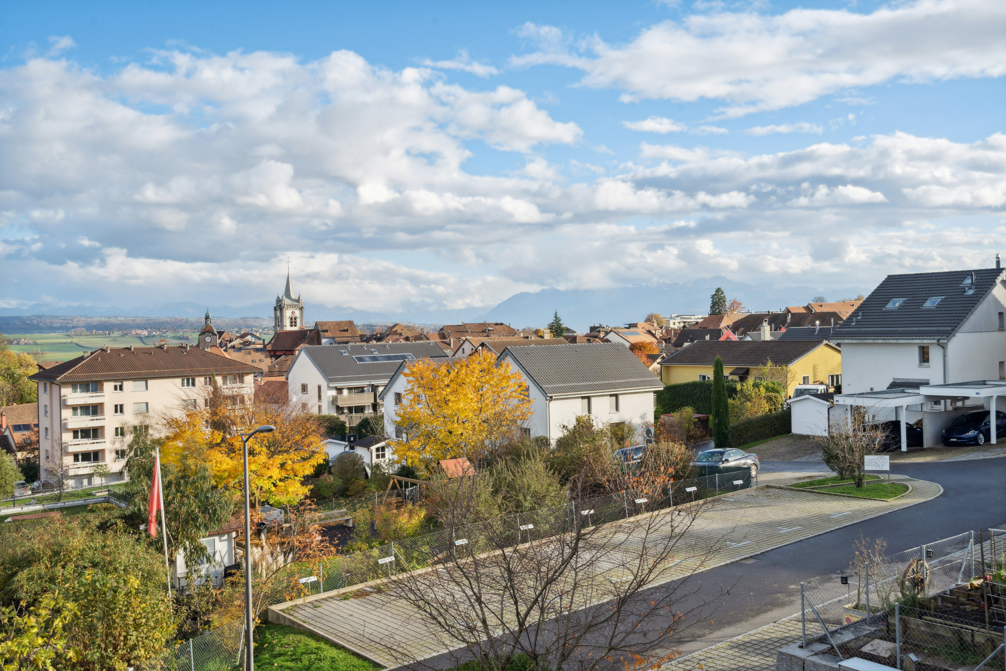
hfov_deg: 54.4
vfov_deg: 37.9
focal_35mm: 35
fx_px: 978
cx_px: 503
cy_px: 336
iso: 160
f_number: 11
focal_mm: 35
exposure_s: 1/160
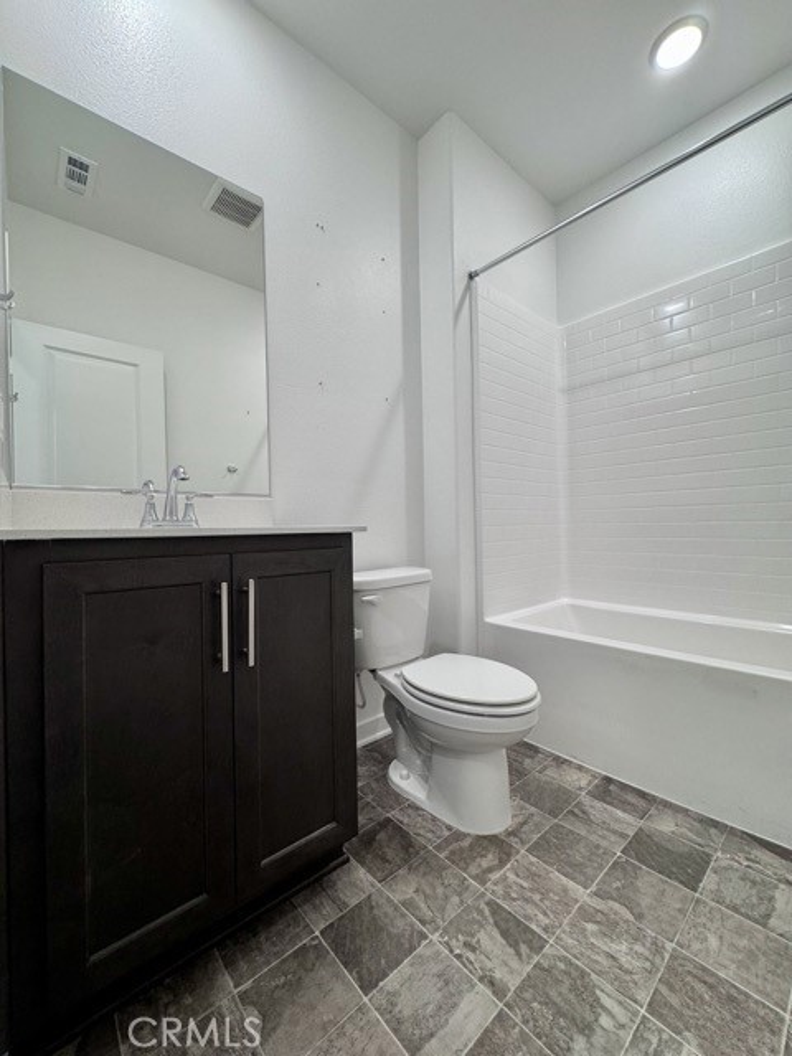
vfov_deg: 102.1
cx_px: 396
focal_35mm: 14
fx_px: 427
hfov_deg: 85.7
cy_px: 528
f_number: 2.2
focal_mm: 2.22
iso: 160
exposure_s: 1/120
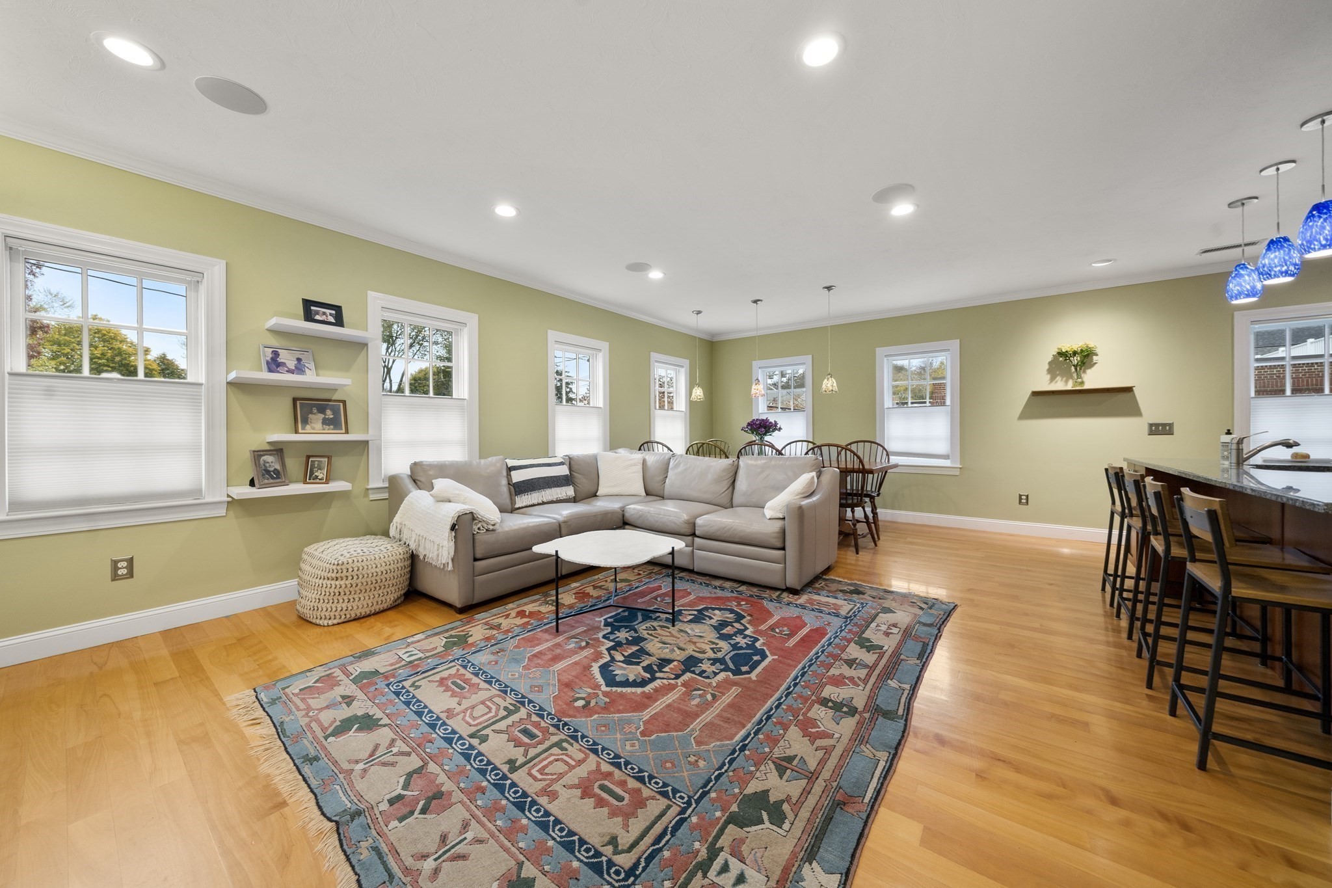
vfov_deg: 90.0
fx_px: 444
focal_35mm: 12
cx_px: 666
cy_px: 444
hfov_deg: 112.6
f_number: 7.1
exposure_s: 1/8
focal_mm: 12
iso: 320
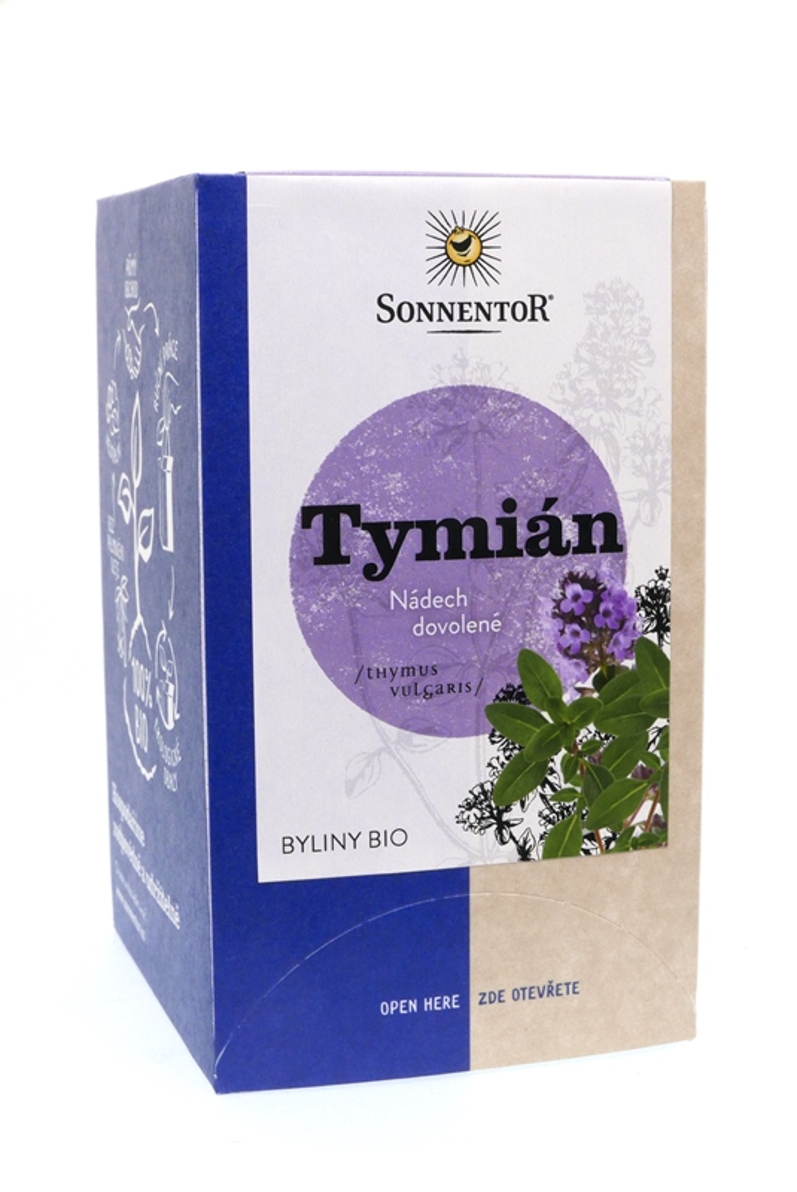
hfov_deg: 19.5
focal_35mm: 70
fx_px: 2319
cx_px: 398
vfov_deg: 28.8
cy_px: 596
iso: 800
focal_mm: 31.5
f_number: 16
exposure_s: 1/50
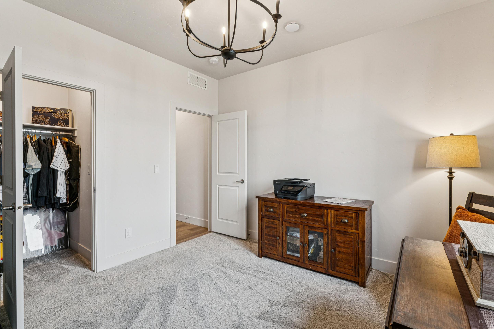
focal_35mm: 16
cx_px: 255
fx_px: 225
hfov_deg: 95.2
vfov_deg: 72.3
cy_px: 164
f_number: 13
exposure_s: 1/6
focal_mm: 15.4
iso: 400
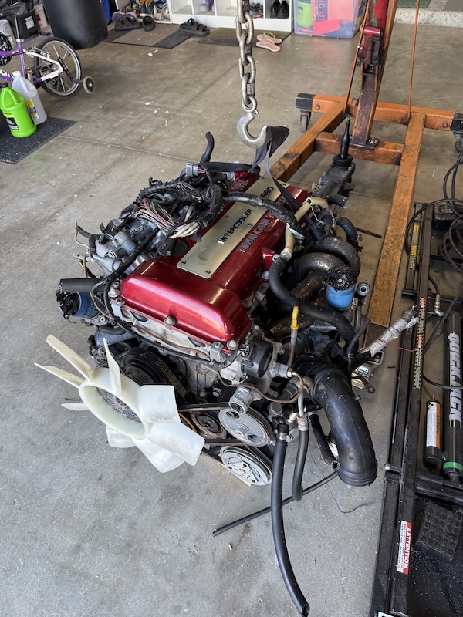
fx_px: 428
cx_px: 232
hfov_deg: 56.8
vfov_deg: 71.6
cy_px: 308
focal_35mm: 24
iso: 160
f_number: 1.78
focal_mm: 6.76
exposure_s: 1/120
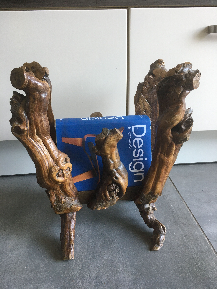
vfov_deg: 61.7
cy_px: 144
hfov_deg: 48.2
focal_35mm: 29
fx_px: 242
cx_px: 108
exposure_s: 1/33
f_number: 2.2
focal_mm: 4.15
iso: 50
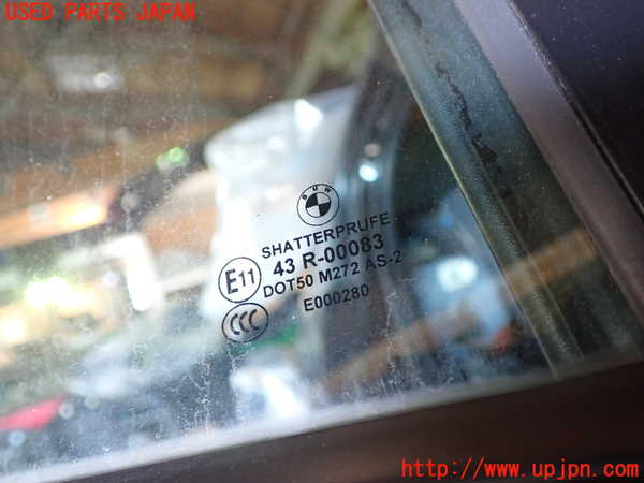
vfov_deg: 39.7
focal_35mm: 36
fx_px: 670
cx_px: 322
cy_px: 242
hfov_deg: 51.4
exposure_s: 1/40
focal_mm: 6.37
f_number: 2.5
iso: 400
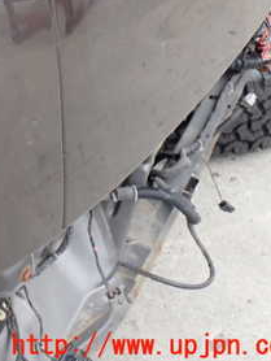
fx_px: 855
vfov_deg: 23.5
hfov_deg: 16.9
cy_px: 70
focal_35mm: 82
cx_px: -84
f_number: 2.7
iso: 200
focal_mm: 6.83
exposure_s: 1/40
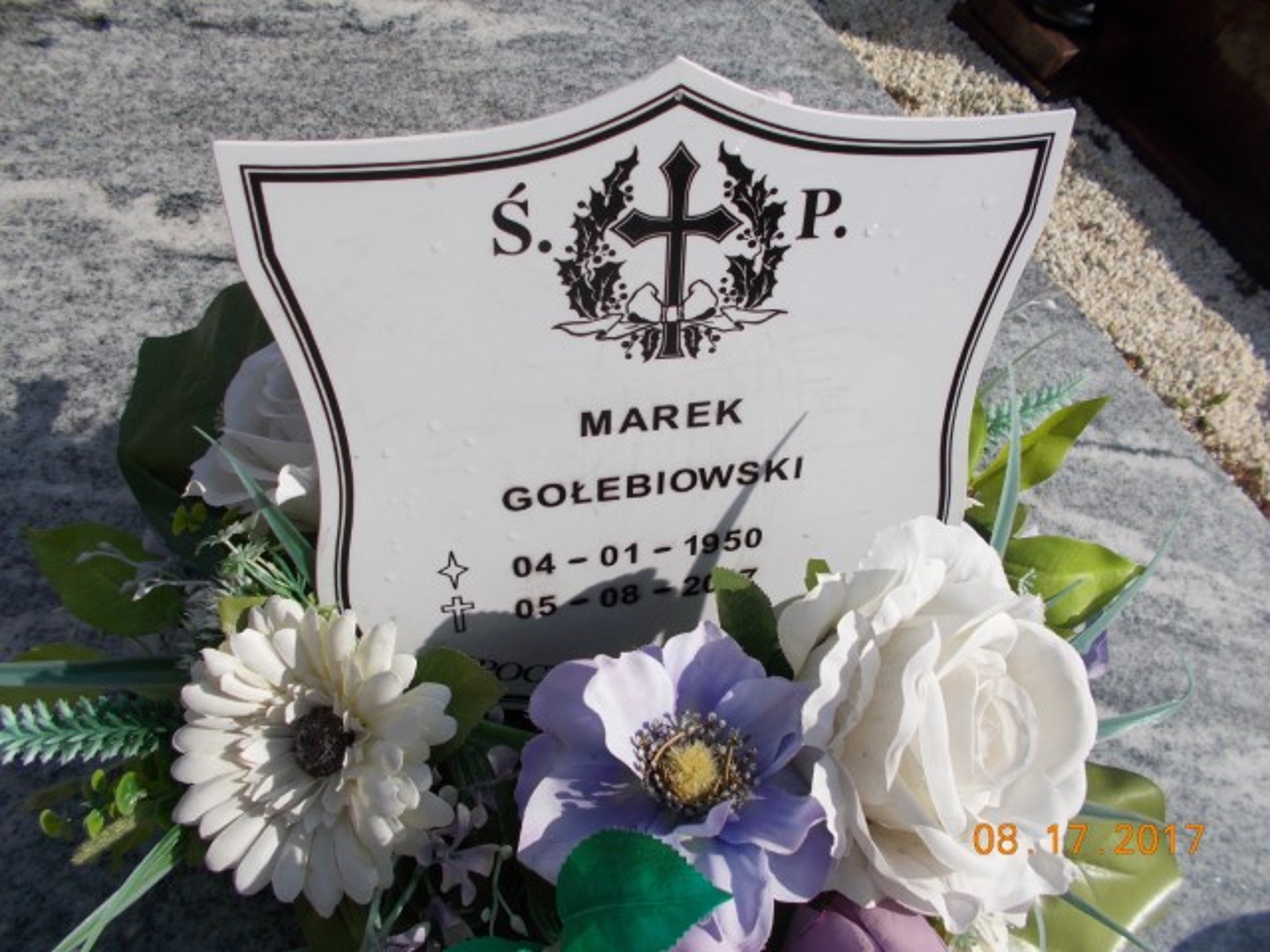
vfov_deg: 53.1
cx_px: 635
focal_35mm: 26
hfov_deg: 67.3
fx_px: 954
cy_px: 476
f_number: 3.2
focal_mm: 4.6
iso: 80
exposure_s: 1/2000
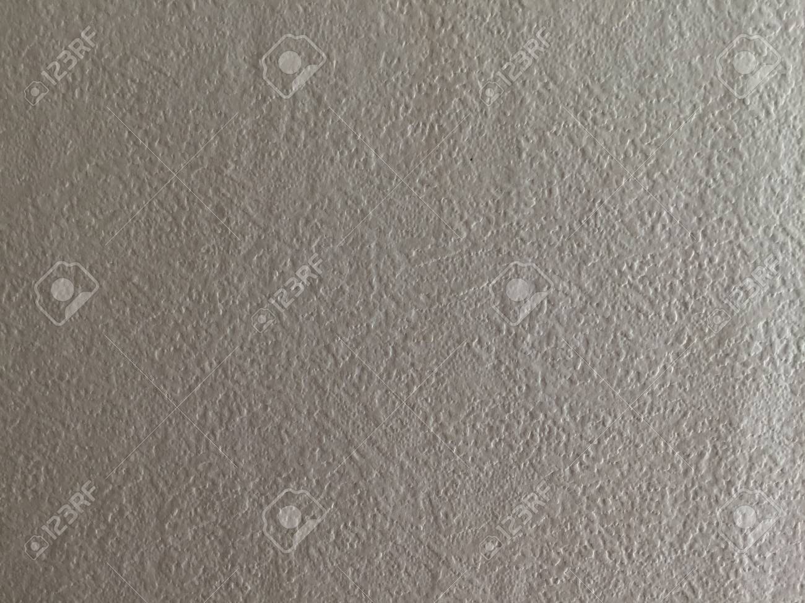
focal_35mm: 29
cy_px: 302
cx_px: 402
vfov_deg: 48.2
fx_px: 674
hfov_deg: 61.7
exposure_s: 1/33
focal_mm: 4.15
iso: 50
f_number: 2.2
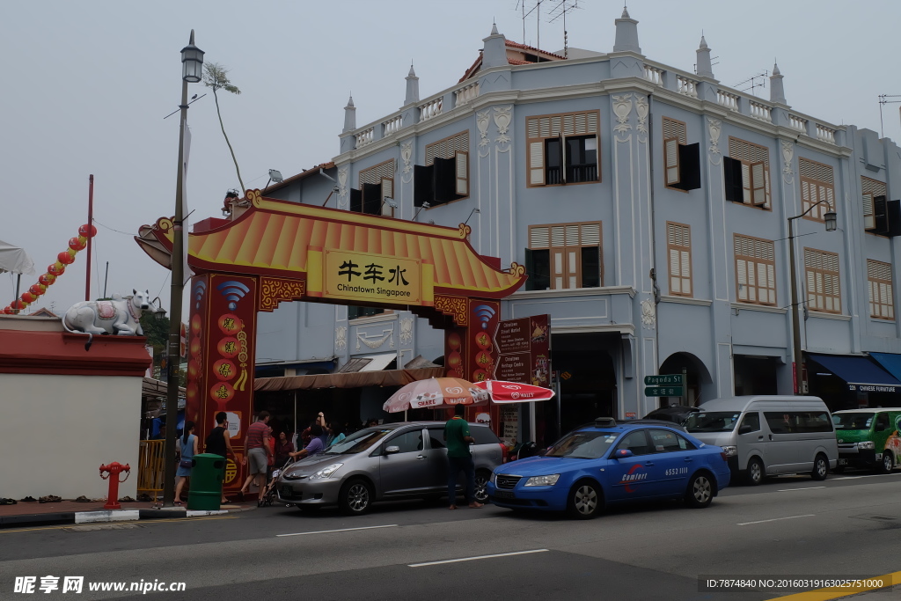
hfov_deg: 54.4
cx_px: 450
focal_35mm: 35
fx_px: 876
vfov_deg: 37.9
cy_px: 300
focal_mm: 23.2
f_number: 16
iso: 400
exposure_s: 1/400
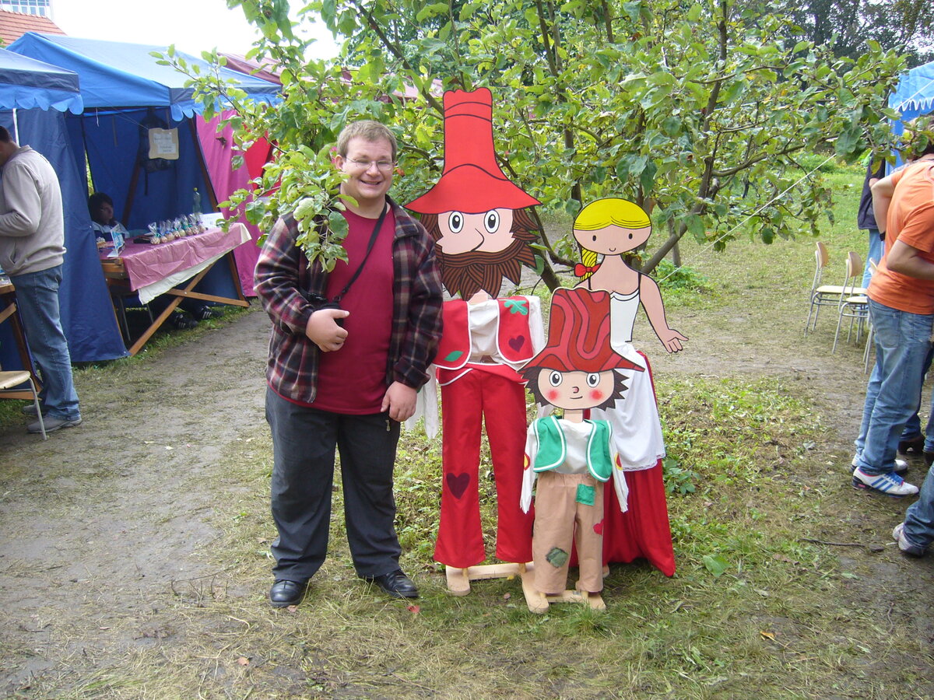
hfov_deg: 52.6
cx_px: 467
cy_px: 350
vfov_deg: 40.7
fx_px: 944
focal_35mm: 35
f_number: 2.8
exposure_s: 1/125
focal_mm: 5.8
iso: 80
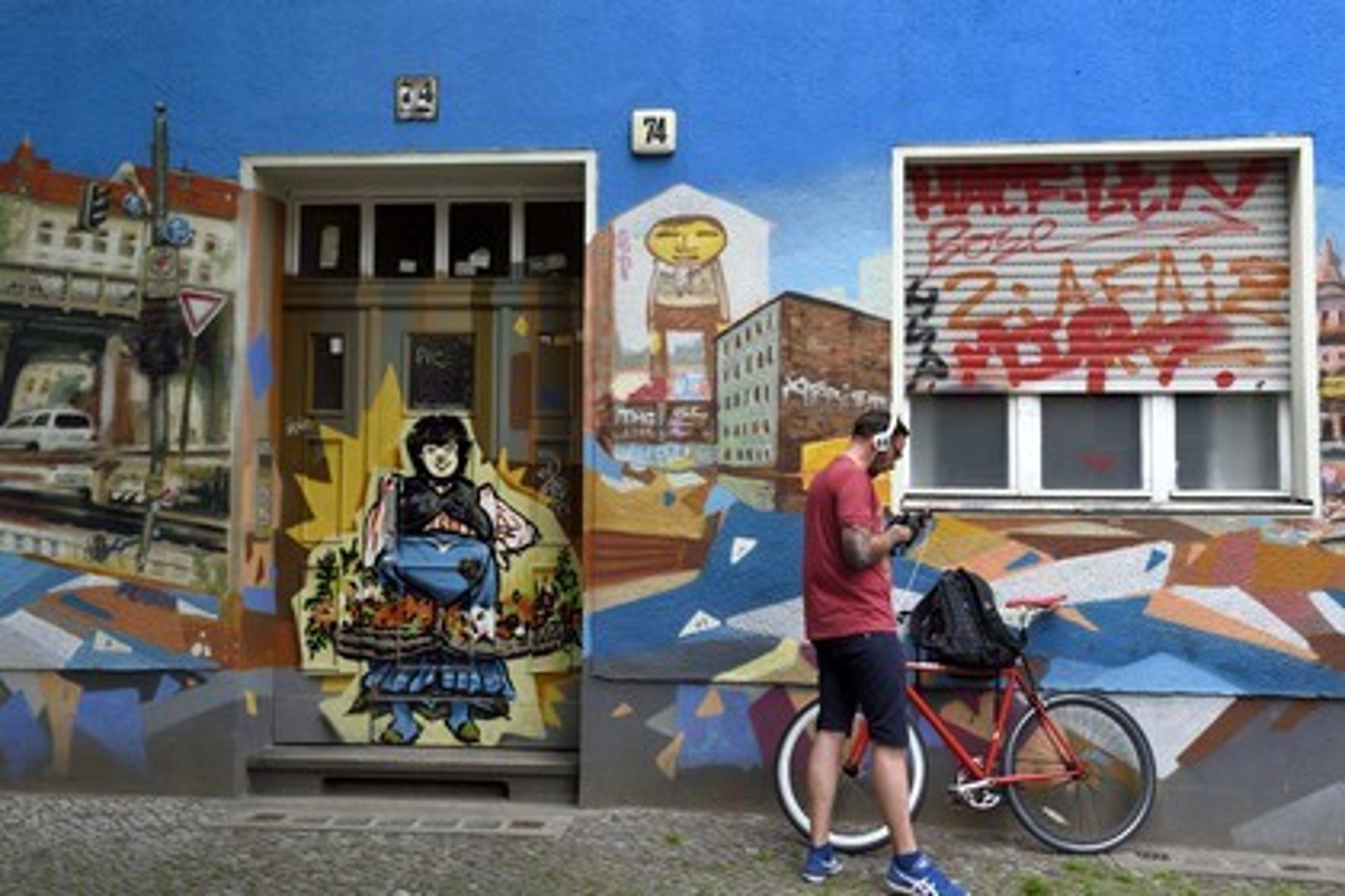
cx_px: 672
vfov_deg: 35.1
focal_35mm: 38
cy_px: 448
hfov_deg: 50.7
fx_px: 1420
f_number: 9
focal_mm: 38
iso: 400
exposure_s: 1/160
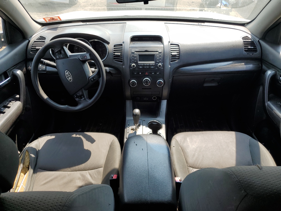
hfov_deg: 67.3
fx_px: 211
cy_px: 106
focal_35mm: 26
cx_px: 140
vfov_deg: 53.1
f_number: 1.5
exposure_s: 1/556
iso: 50
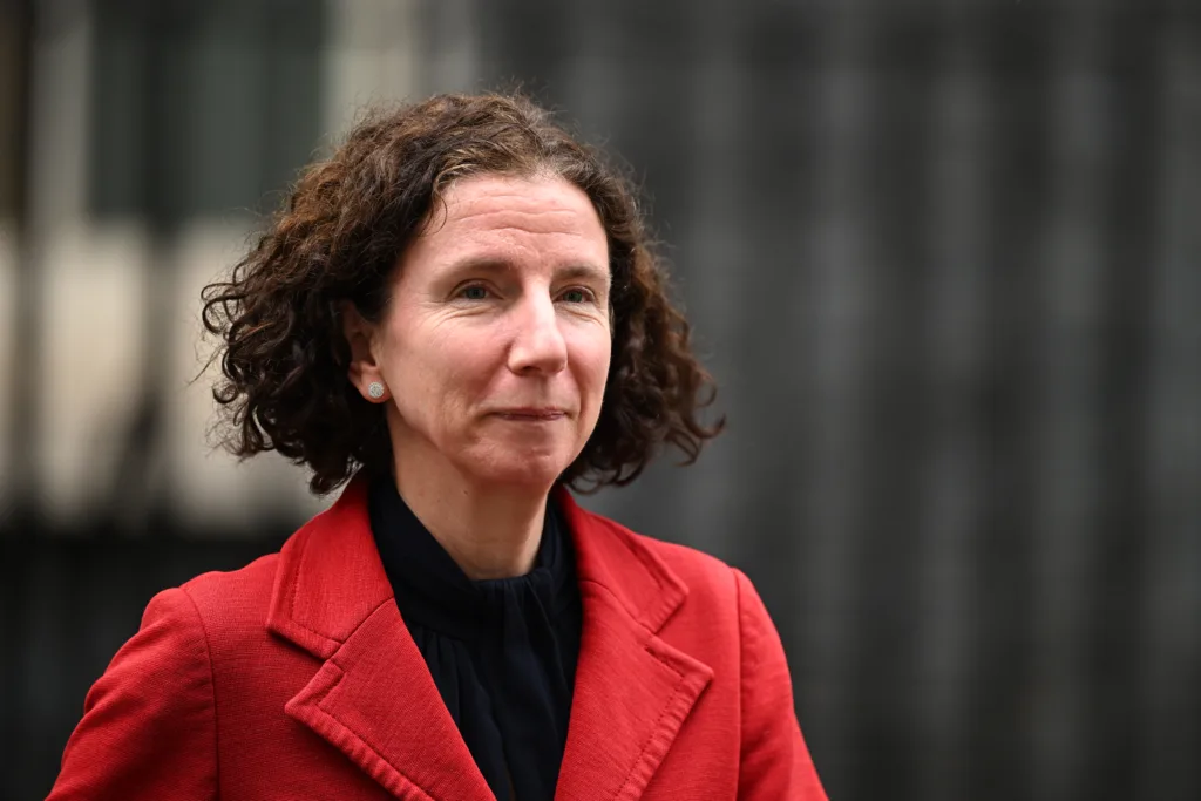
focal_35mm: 400
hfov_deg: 5.2
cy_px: 400
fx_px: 13345
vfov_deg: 3.4
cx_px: 600
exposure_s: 1/800
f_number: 2.8
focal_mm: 400
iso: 1000
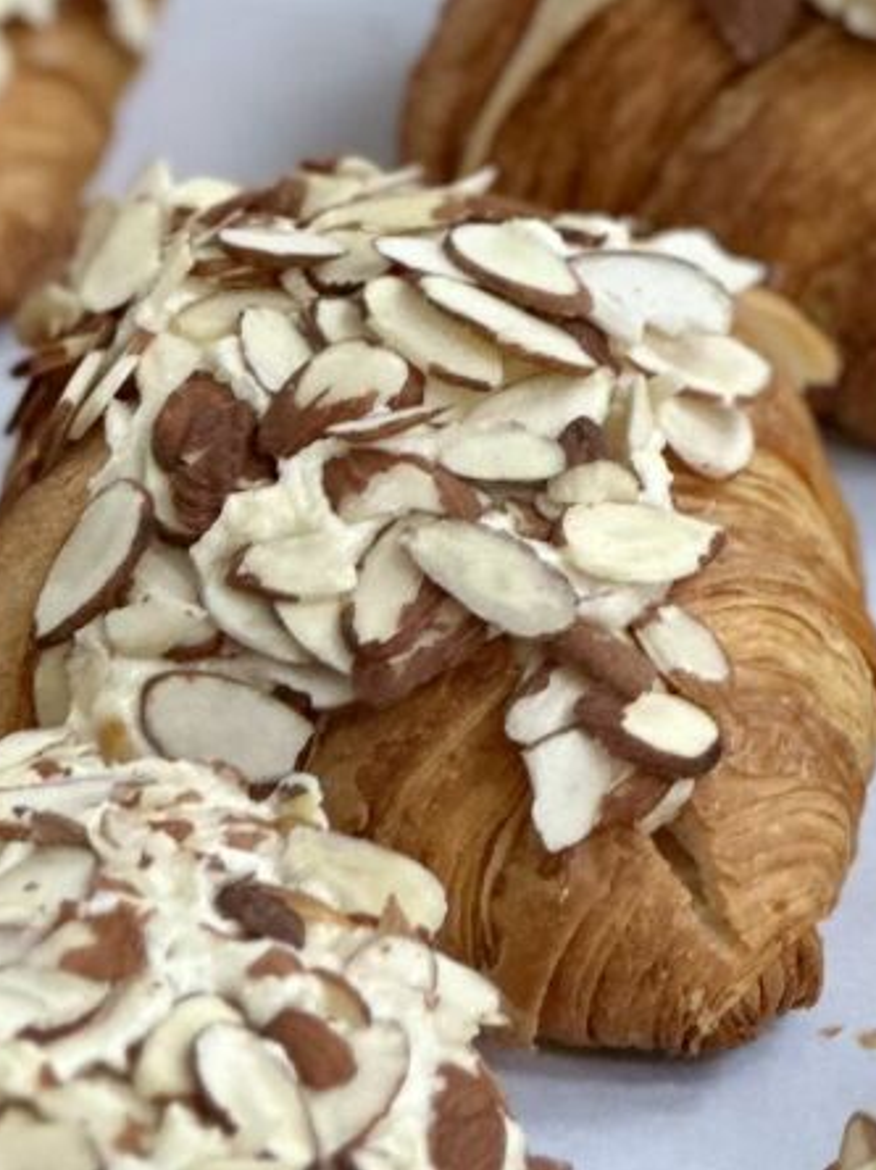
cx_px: 504
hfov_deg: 5.2
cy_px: 1006
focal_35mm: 288
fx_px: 9732
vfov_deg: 6.9
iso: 160
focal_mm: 9
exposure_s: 1/60
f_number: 2.8
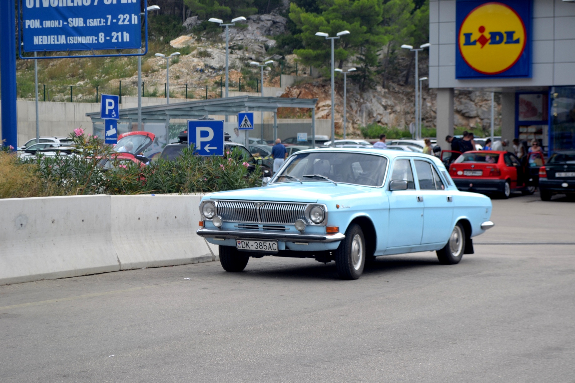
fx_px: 1318
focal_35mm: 82
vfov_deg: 16.6
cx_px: 288
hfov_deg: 24.6
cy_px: 192
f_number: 6.3
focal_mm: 55
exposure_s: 1/160
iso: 100
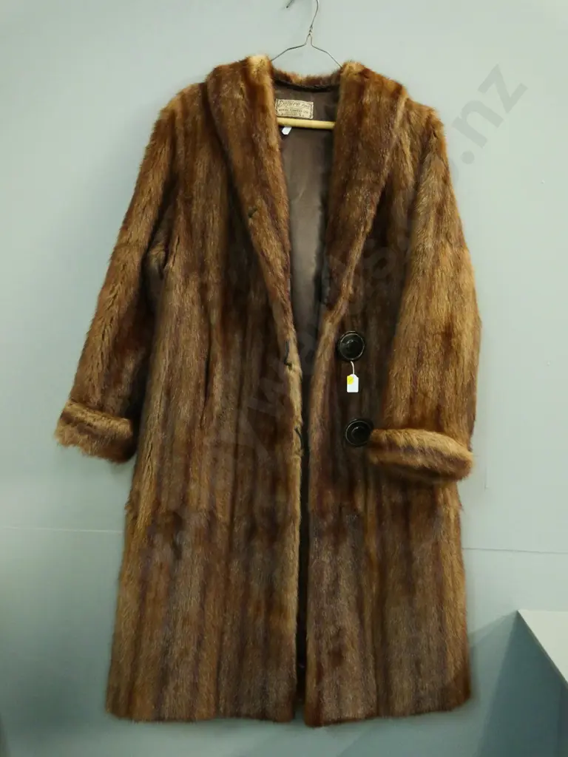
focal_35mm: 34
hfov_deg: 41.8
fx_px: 744
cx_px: 284
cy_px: 378
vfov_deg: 54.0
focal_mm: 17
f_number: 4.2
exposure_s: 1/80
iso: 3200
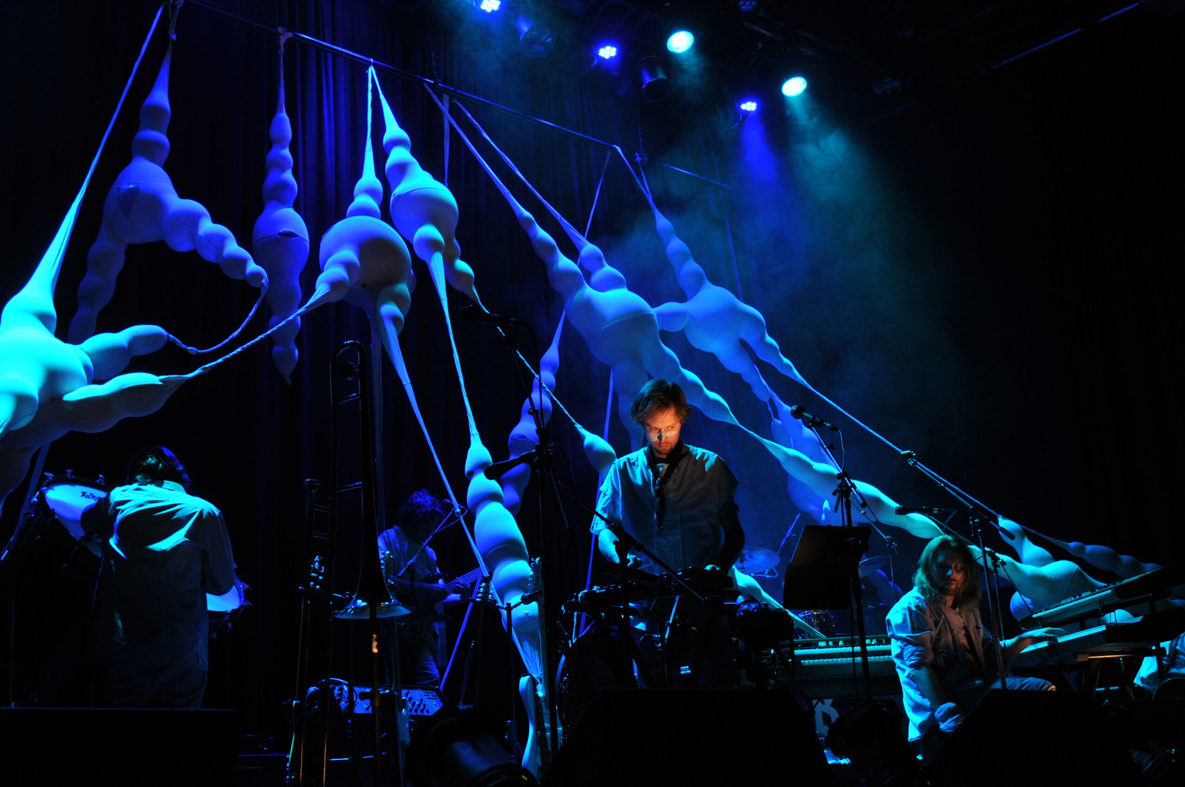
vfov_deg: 29.8
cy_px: 394
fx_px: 1479
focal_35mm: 45
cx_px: 592
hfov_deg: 43.7
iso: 500
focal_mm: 30
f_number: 4
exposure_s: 1/50
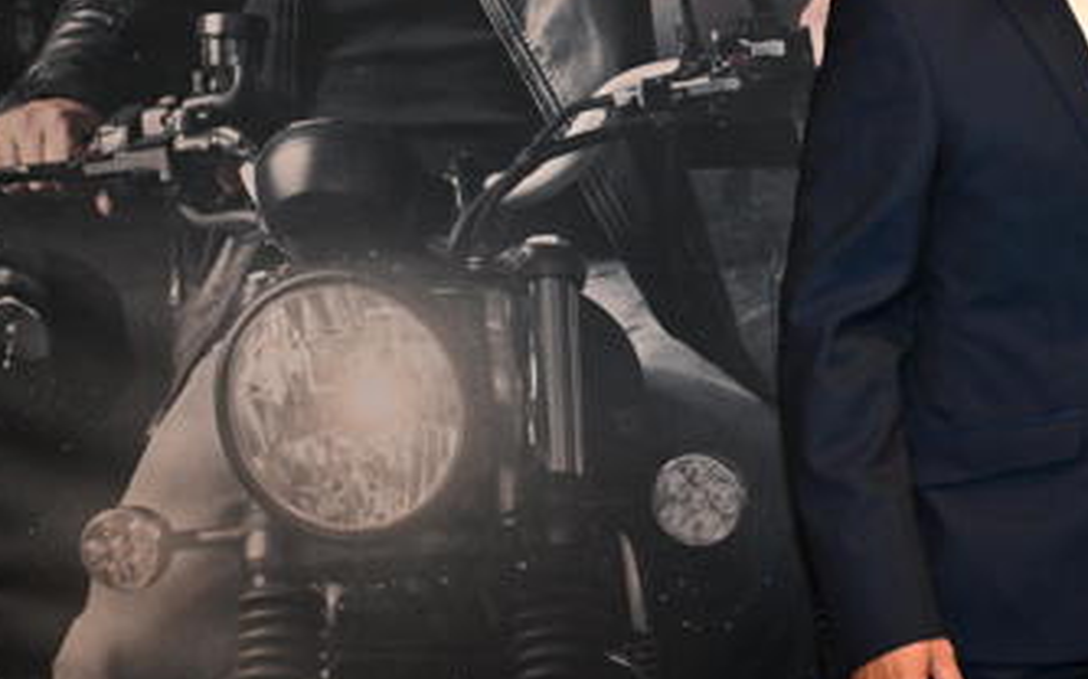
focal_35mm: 74
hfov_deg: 26.6
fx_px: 2194
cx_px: 1052
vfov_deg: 17.4
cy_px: 111
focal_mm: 35
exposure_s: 1/200
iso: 4000
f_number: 5.6
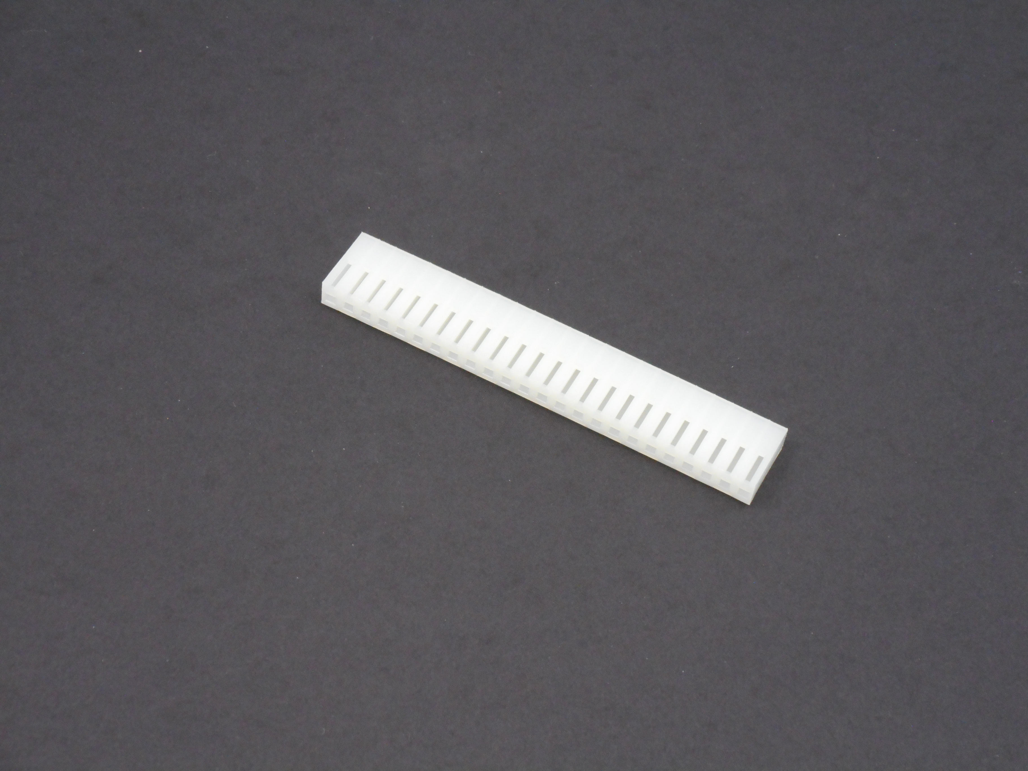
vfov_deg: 19.1
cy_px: 386
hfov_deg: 25.3
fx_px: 2287
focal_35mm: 77
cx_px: 514
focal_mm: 13.8
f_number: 5.5
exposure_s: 1/8
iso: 500
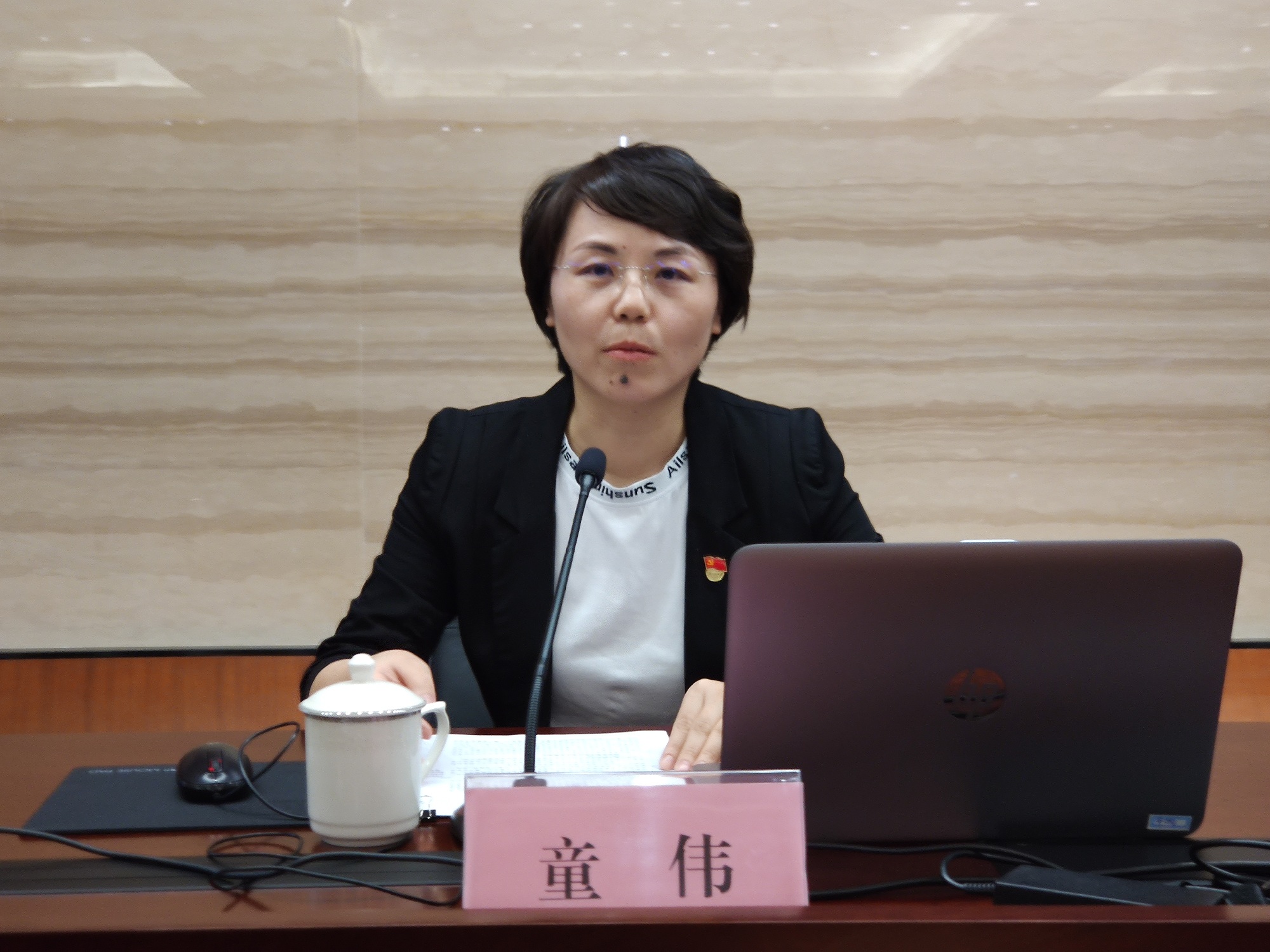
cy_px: 476
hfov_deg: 58.4
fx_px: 1137
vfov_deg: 45.4
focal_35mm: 31
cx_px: 635
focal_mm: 6.22
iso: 905
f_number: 2.2
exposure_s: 1/50
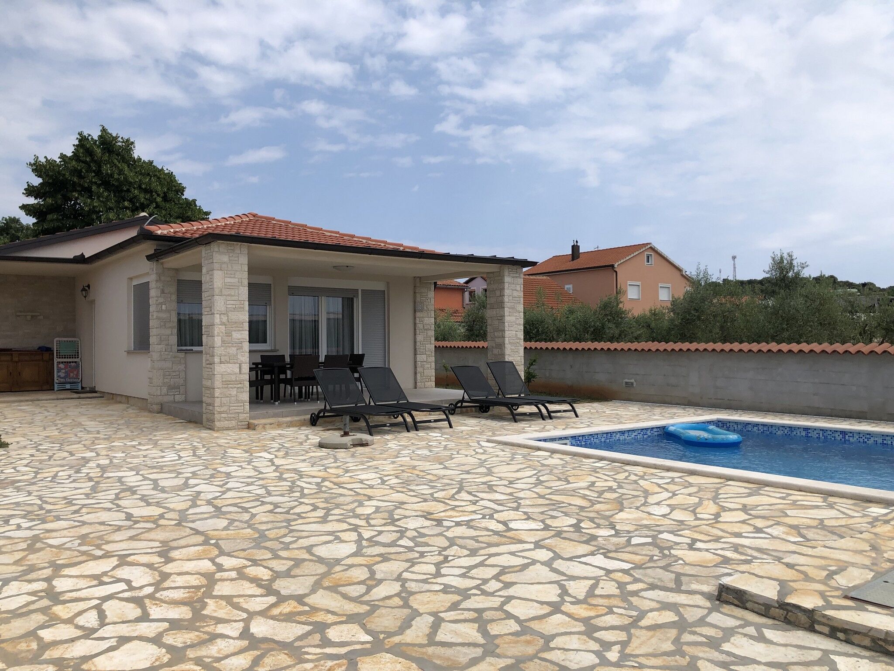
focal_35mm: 28
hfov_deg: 63.4
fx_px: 723
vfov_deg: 49.7
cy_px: 336
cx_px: 447
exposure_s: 1/3690
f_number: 1.8
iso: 20
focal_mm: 3.99
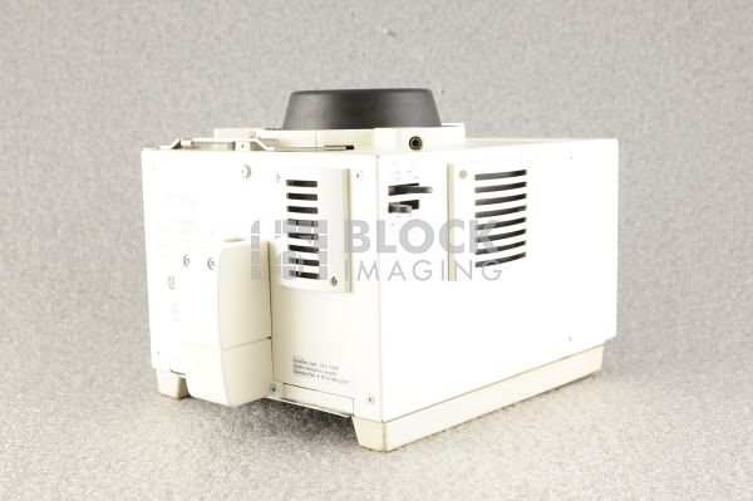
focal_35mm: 50
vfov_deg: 26.9
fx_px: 1045
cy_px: 250
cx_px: 376
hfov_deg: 39.6
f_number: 9
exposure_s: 1/125
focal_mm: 50
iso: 1600
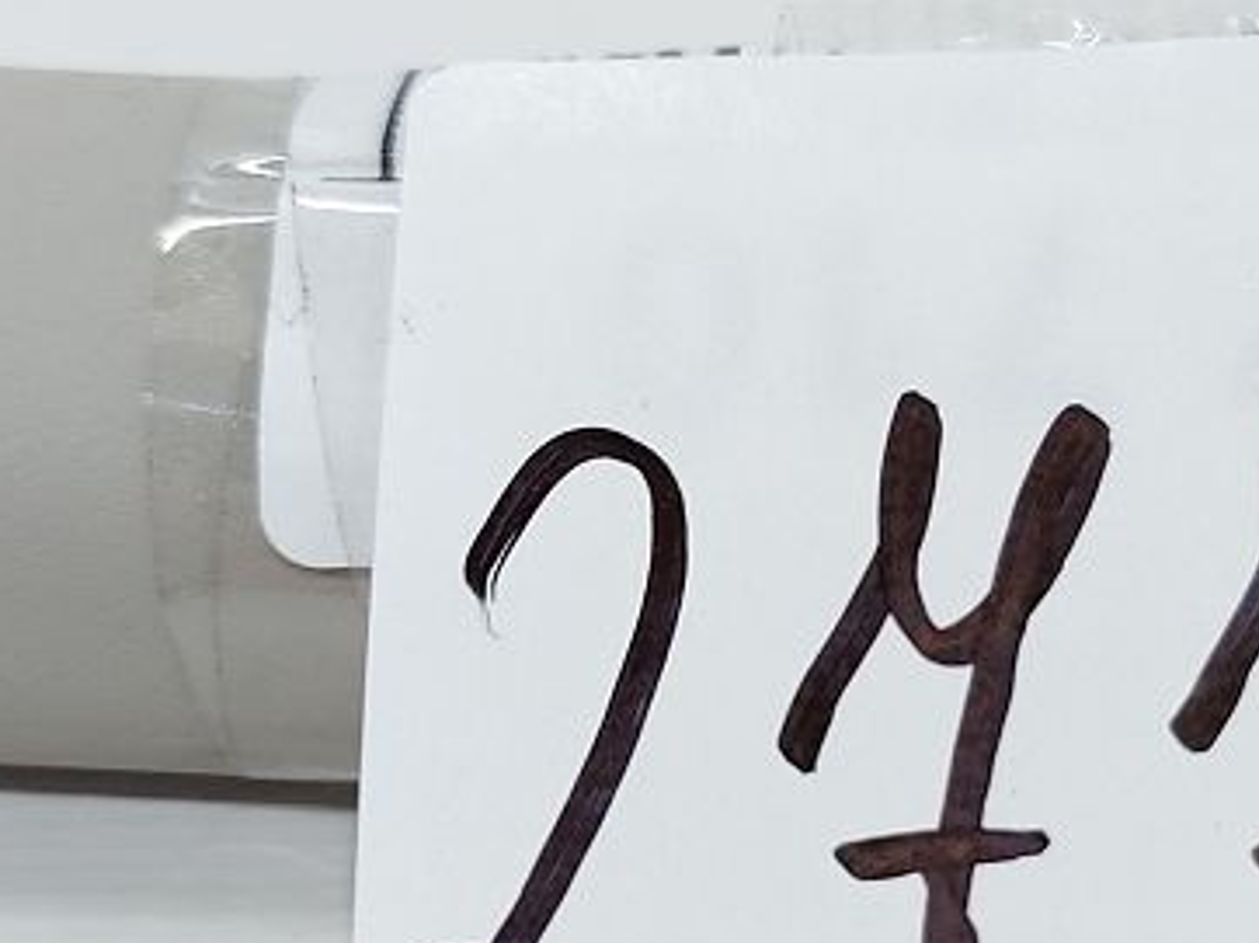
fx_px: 3344
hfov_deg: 20.9
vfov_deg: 16.0
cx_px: 1090
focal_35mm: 92
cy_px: 571
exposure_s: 1/50
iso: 40
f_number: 1.8
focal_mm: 5.23
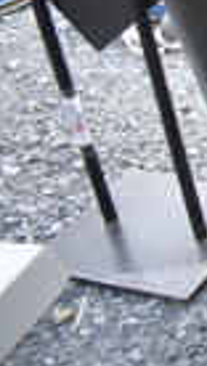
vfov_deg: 16.5
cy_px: -69
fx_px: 1215
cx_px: 783
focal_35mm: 125
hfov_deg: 7.4
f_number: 3.5
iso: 800
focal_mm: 18
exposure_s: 1/250
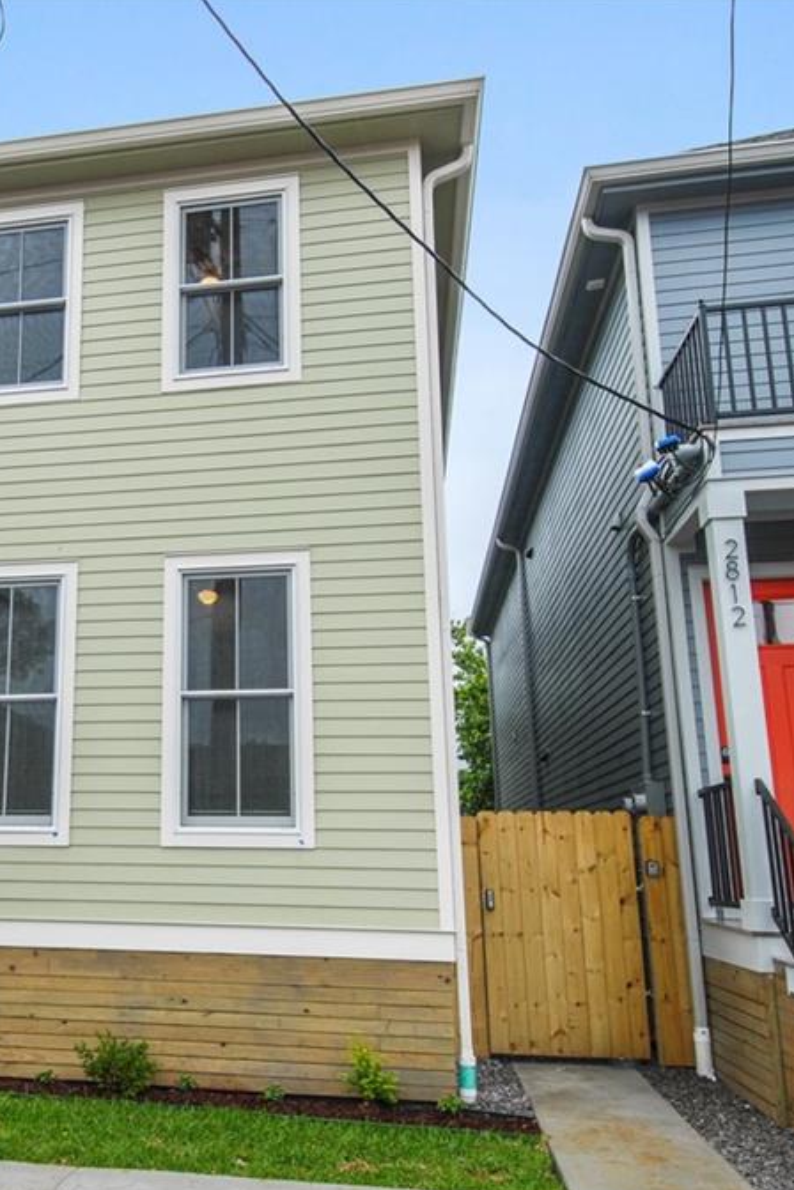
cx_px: 154
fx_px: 1059
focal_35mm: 32
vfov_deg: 58.7
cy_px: 599
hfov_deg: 39.4
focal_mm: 14
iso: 100
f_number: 9
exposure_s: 1/30
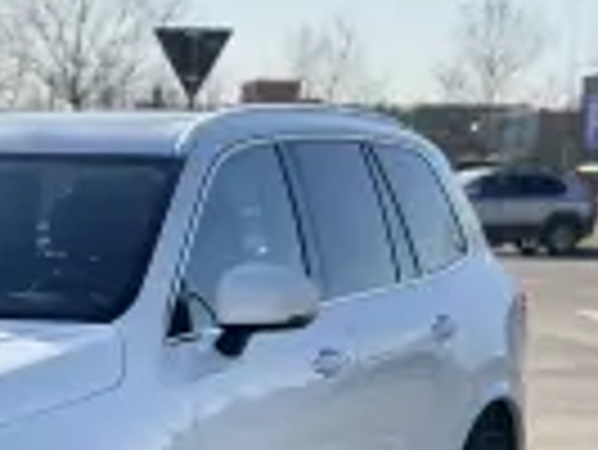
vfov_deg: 11.3
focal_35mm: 130
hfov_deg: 14.7
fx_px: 2248
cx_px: -90
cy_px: 486
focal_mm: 6.76
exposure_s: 1/6024
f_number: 1.78
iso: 80
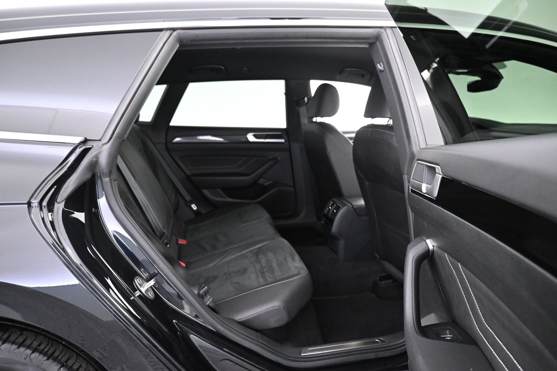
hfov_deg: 73.7
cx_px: 278
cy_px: 186
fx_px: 371
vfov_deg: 53.1
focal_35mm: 24
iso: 4000
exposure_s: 1/25
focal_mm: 16
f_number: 3.5
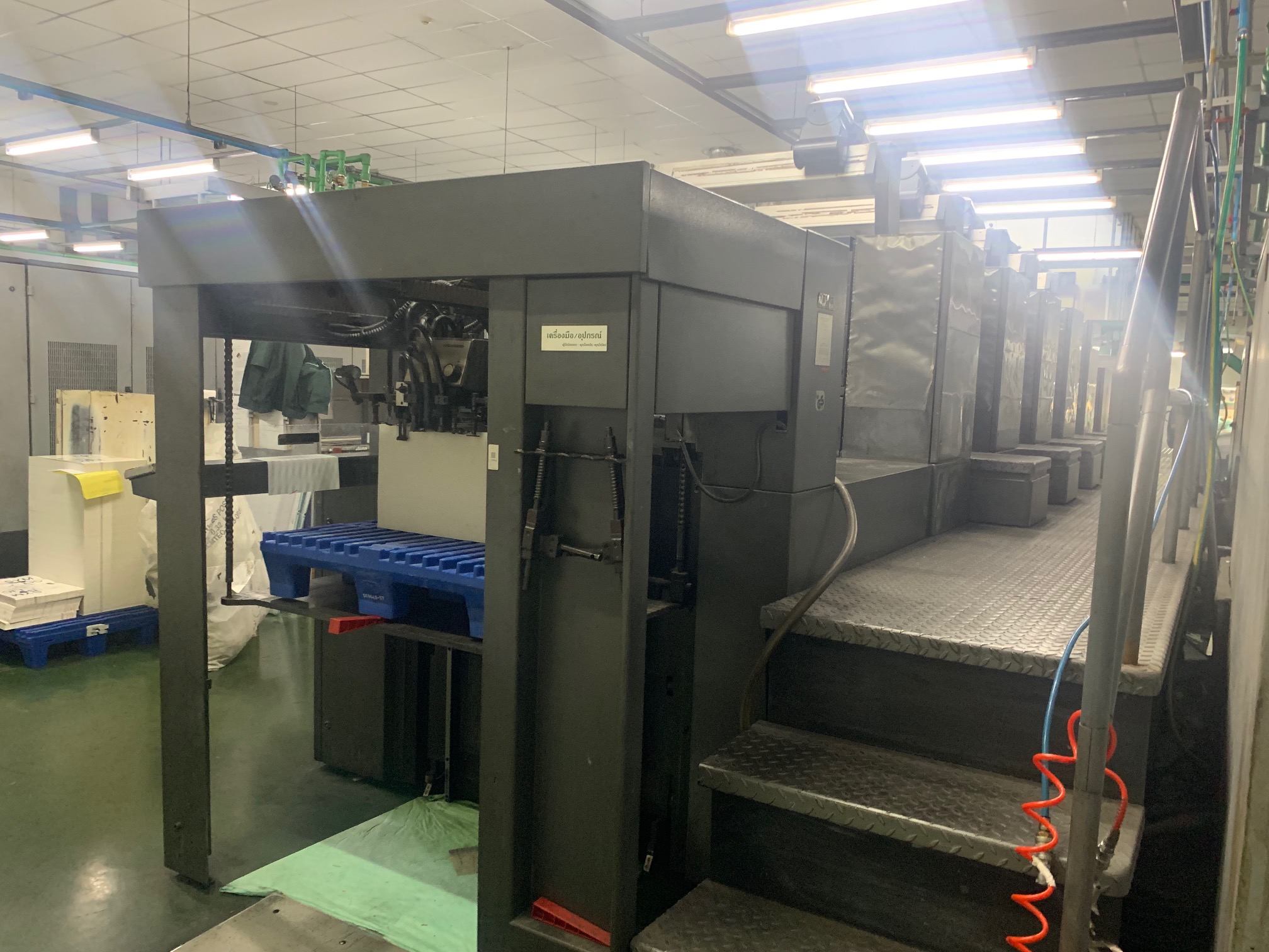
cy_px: 476
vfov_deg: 53.1
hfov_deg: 67.3
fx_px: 953
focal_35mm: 26
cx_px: 634
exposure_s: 1/50
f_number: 1.8
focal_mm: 4.25
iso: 320
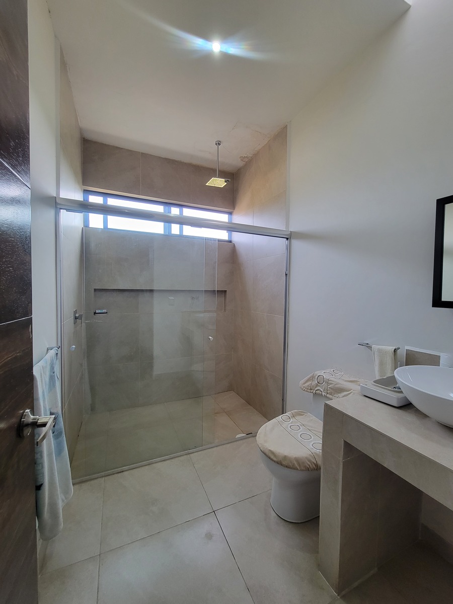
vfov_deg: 106.2
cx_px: 226
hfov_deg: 89.9
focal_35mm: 13
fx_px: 227
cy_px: 302
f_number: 2.2
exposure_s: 1/60
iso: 160
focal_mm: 2.2
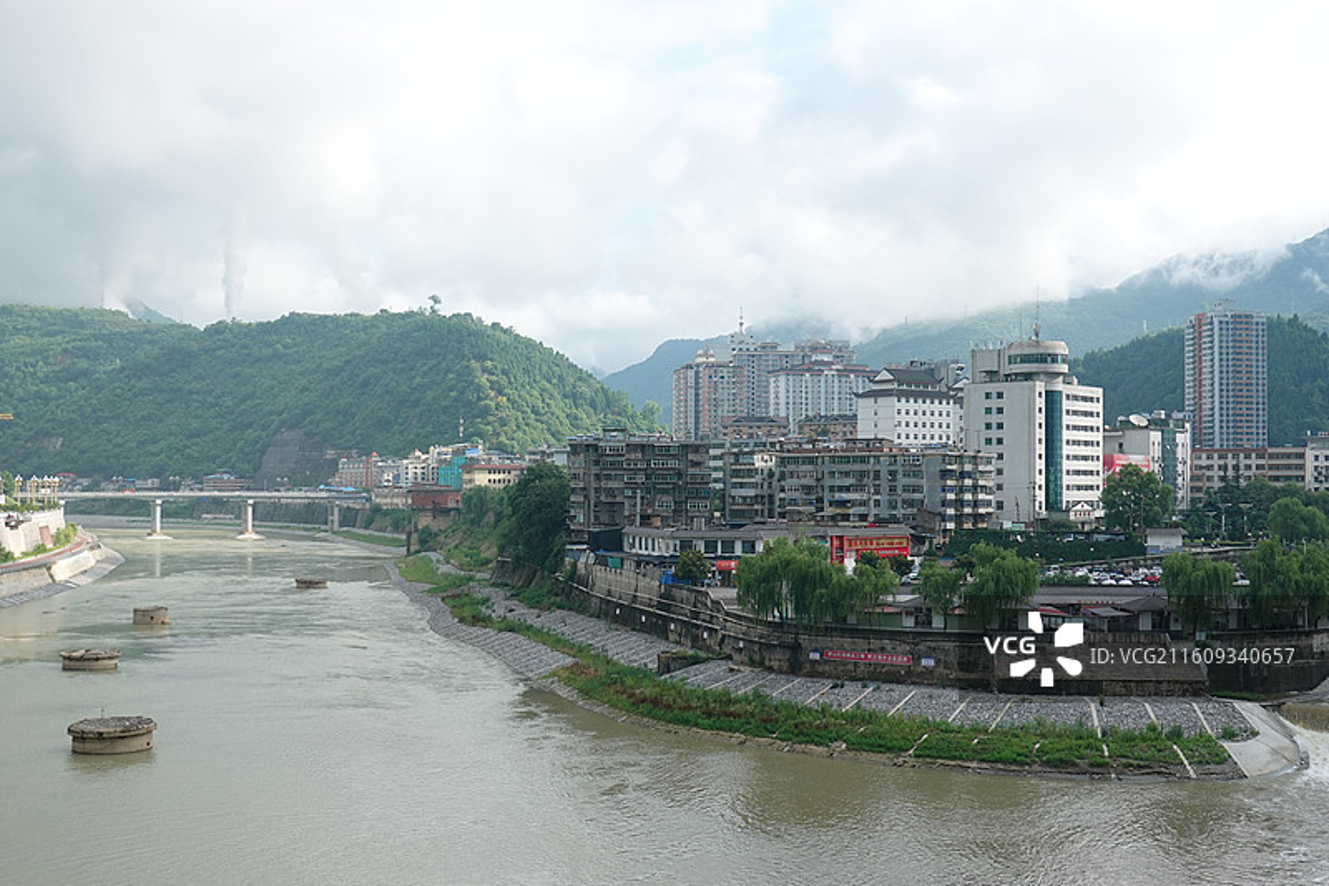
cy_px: 443
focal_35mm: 46
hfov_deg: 42.8
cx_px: 664
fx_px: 1698
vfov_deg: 29.2
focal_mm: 16.86
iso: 125
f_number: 5.6
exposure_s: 1/250
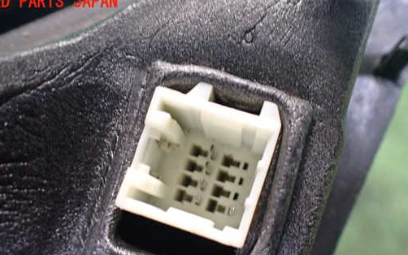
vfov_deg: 33.2
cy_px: 175
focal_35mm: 38
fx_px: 423
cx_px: 214
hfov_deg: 51.5
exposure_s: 1/40
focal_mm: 5.4
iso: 800
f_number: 2.3
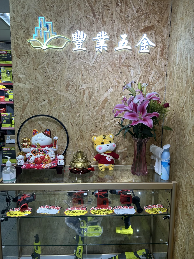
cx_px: 97
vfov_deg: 67.3
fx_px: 194
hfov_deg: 53.1
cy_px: 130
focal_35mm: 26
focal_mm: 5.7
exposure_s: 1/100
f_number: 1.5
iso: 40
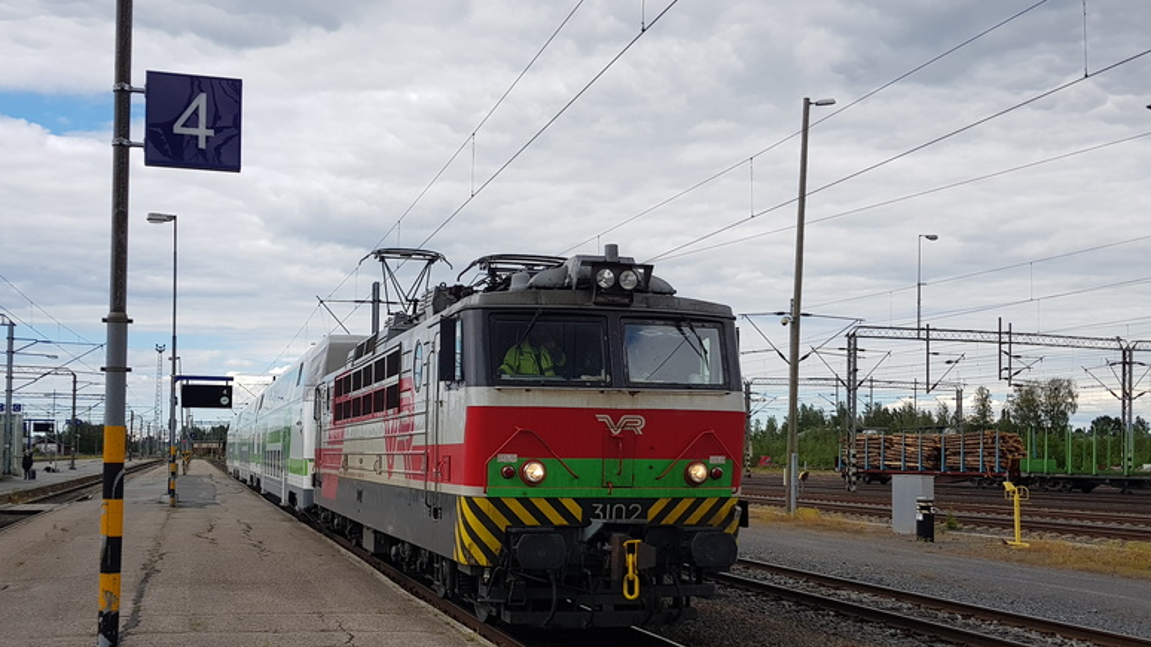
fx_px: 885
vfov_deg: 39.8
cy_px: 412
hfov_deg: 66.1
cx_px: 564
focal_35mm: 29
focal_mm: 4.2
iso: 40
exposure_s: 1/1692
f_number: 1.7
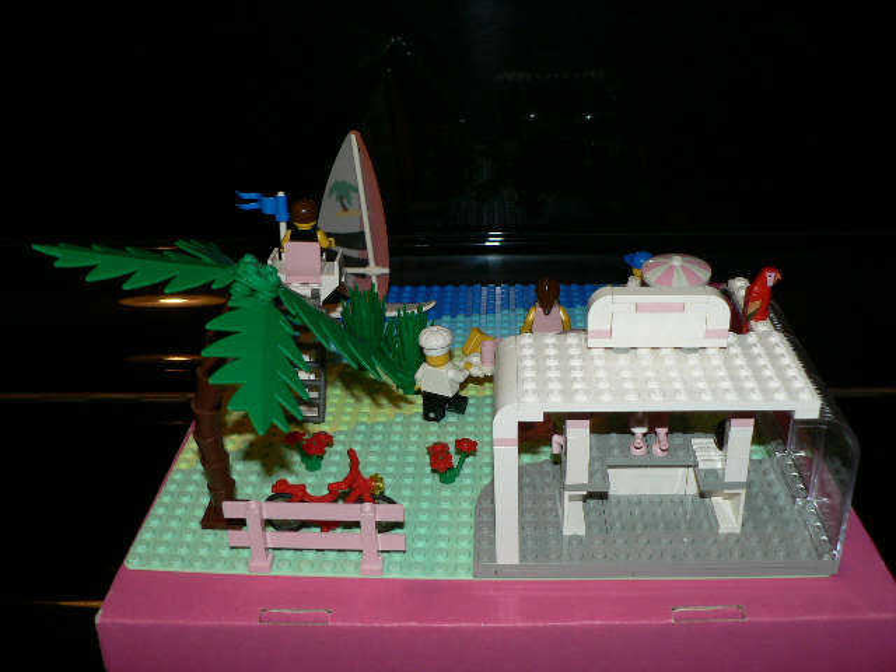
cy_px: 336
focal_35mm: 36
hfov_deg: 51.4
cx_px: 448
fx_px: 932
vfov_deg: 39.7
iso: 100
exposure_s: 1/60
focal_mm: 6
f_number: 2.8
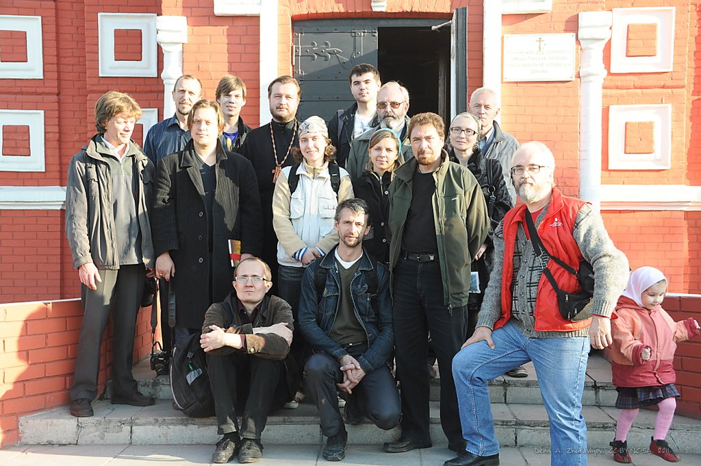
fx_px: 1021
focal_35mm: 52
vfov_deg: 25.7
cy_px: 233
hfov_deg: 37.9
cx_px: 350
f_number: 8
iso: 400
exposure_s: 1/160
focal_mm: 35
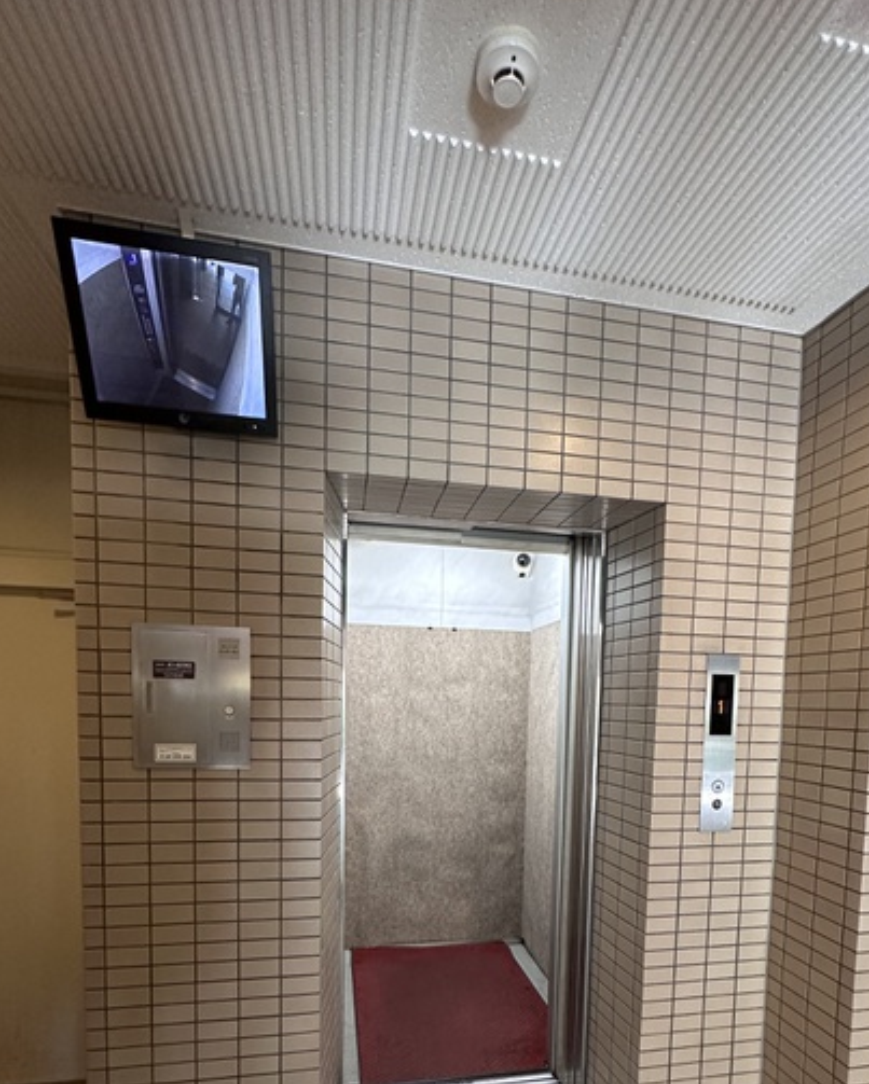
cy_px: 739
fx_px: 610
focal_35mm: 19
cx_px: 463
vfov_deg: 80.0
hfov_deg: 70.8
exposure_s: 1/60
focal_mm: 2.22
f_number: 2.2
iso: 400
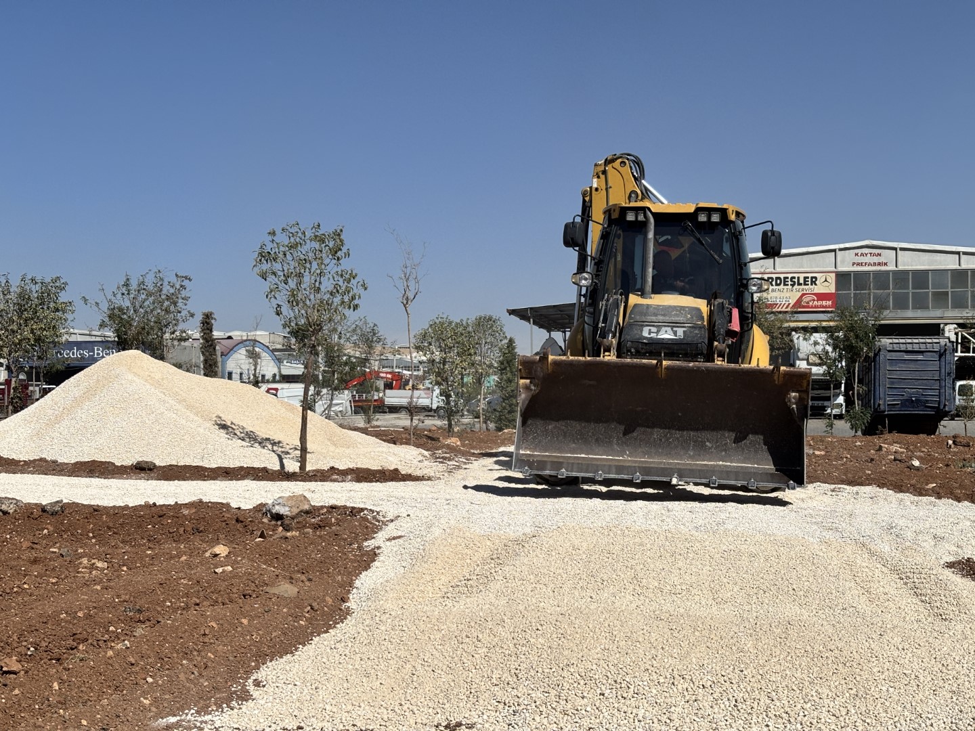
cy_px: 366
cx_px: 488
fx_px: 1465
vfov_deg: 28.0
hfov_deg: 36.8
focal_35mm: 52
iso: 40
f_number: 1.6
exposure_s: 1/7194
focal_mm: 5.96
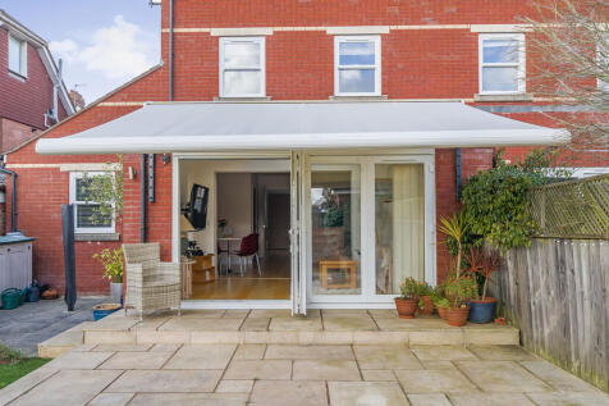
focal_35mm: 28
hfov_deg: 65.5
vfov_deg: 46.4
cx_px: 304
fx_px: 473
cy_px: 203
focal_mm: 19
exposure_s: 1/160
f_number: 8
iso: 400
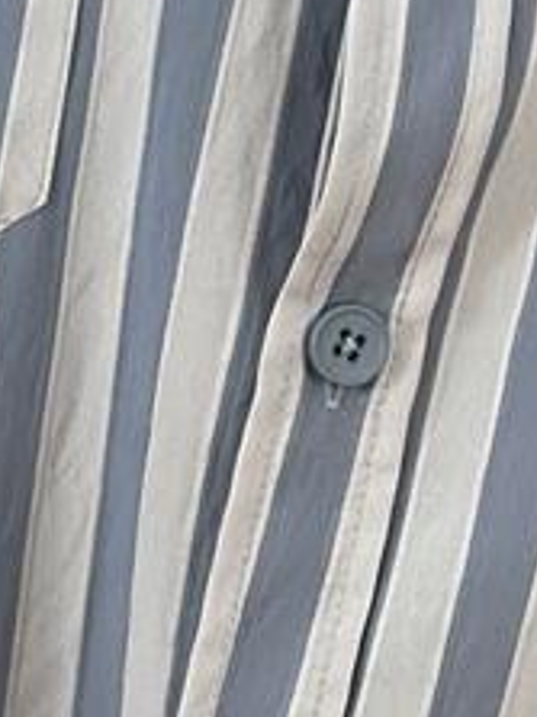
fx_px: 7143
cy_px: 514
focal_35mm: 345
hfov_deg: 4.3
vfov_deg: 5.7
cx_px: 469
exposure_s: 1/211
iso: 80
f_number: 1.78
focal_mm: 6.86
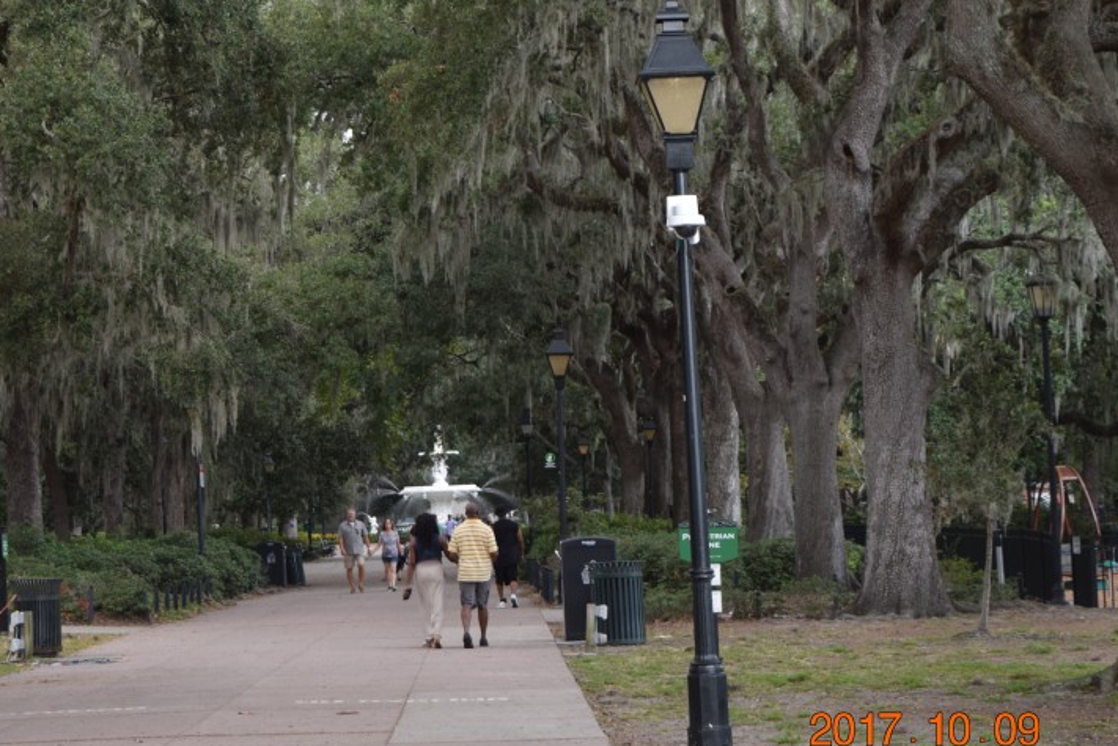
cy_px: 274
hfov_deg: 18.9
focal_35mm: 108
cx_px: 387
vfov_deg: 12.7
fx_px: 3354
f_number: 5.6
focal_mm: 50
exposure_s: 1/60
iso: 560
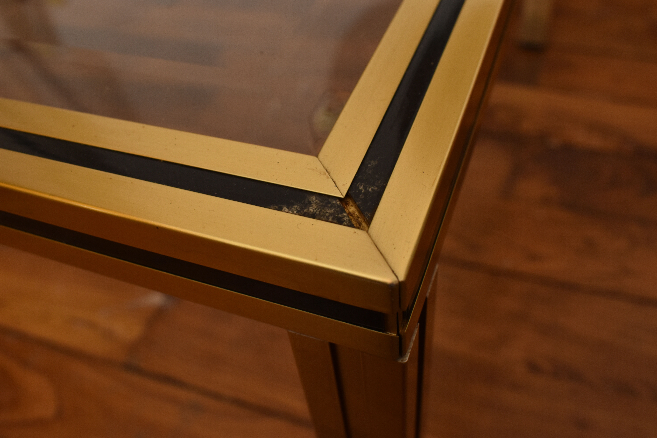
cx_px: 328
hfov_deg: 53.1
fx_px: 657
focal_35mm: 36
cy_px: 219
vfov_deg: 36.9
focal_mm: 24
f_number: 8
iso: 400
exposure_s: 1/13
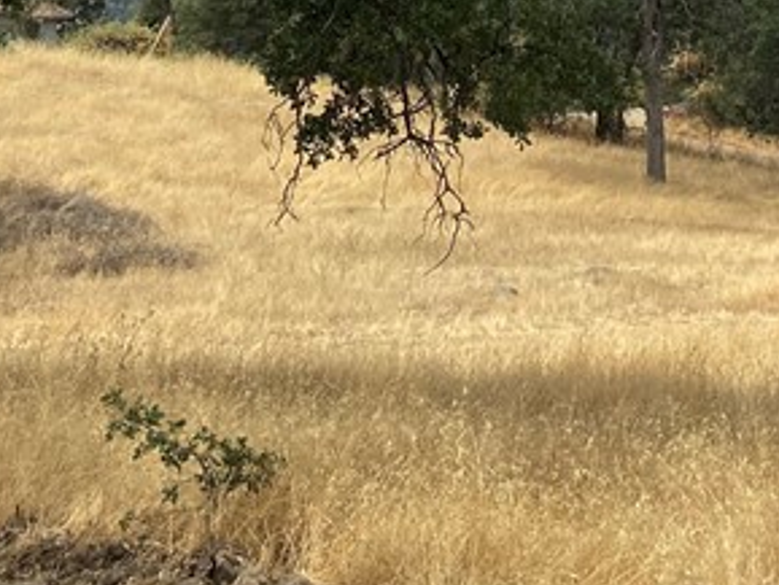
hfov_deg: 20.7
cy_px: -183
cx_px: 741
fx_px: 2071
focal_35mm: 92
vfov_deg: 15.3
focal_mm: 4.25
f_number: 1.8
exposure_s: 1/2967
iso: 32
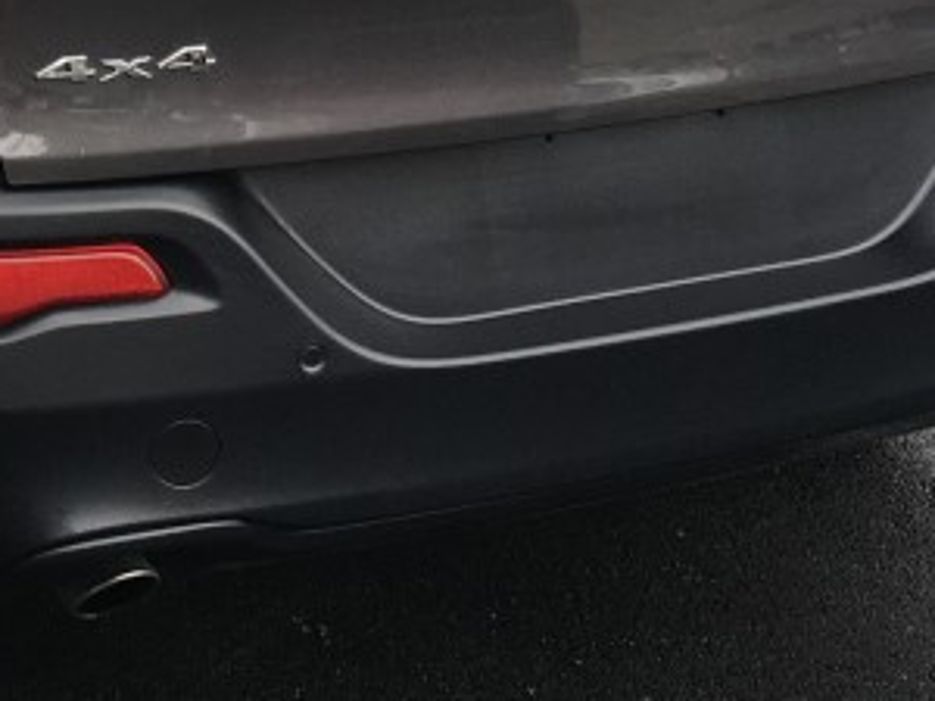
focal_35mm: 99
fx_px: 2674
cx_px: -37
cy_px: -165
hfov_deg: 19.2
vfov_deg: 14.4
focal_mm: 4.15
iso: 32
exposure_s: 1/120
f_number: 2.2
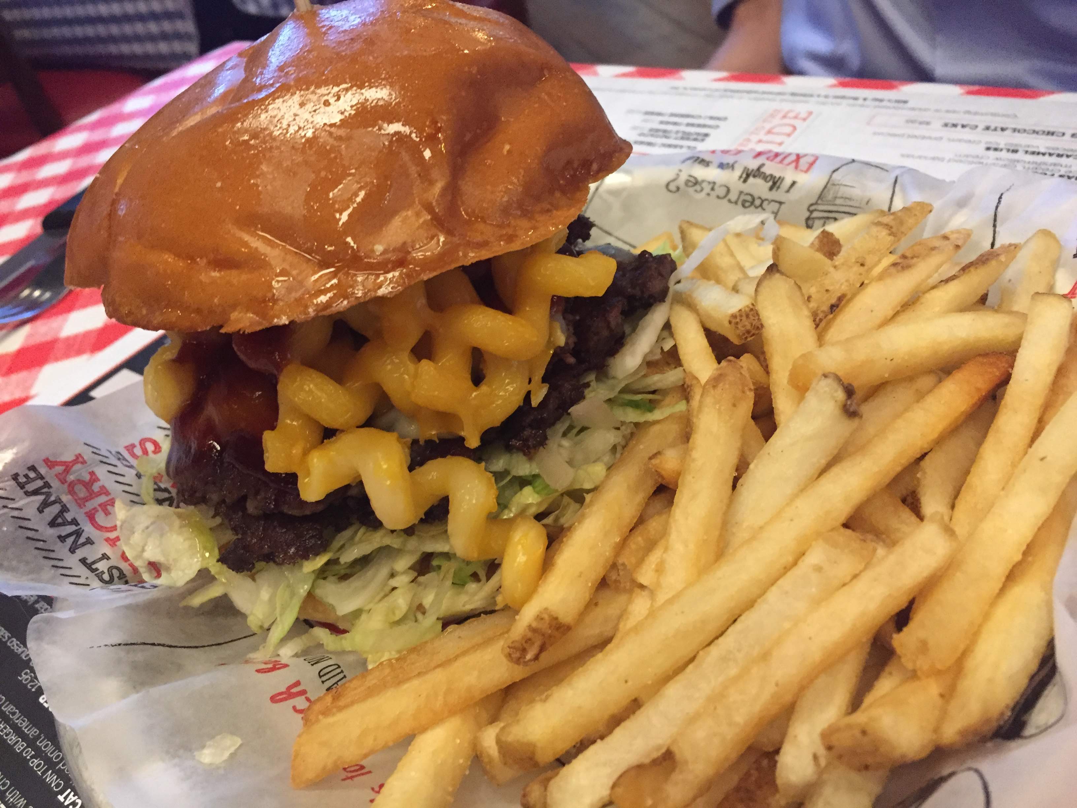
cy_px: 404
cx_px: 538
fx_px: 902
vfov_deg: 48.2
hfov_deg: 61.7
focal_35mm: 29
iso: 320
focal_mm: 4.15
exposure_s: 1/15
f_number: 2.2
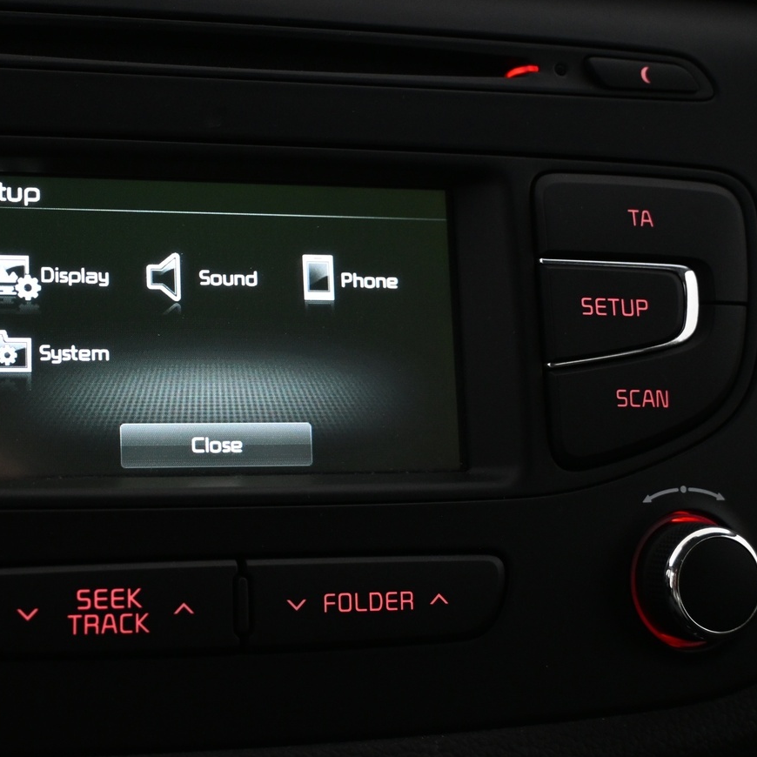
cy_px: 352
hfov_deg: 28.7
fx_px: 1440
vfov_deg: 29.5
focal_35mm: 58
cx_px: 131
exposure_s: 1/40
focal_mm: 24.5
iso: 1400
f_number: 4.2
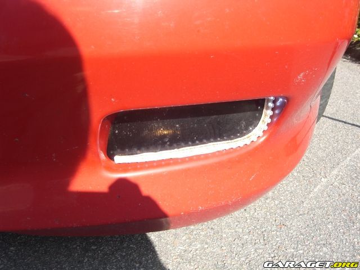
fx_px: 395
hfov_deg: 49.0
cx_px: 180
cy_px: 135
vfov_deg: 37.7
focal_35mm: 38
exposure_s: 1/320
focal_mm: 7.9
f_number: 4
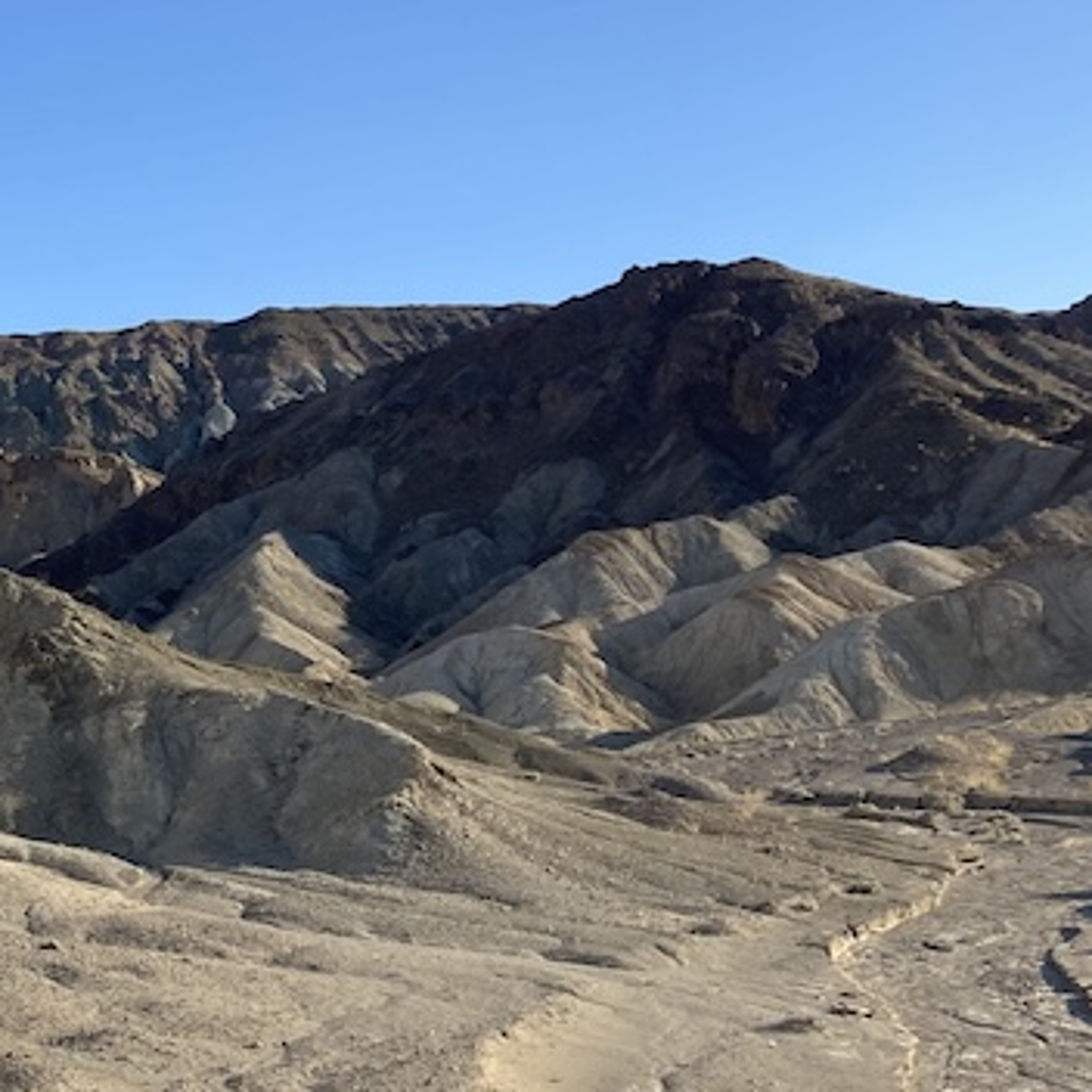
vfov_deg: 24.0
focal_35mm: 72
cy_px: 459
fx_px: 2570
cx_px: -273
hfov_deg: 21.9
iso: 20
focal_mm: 3.99
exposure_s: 1/1548
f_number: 1.8
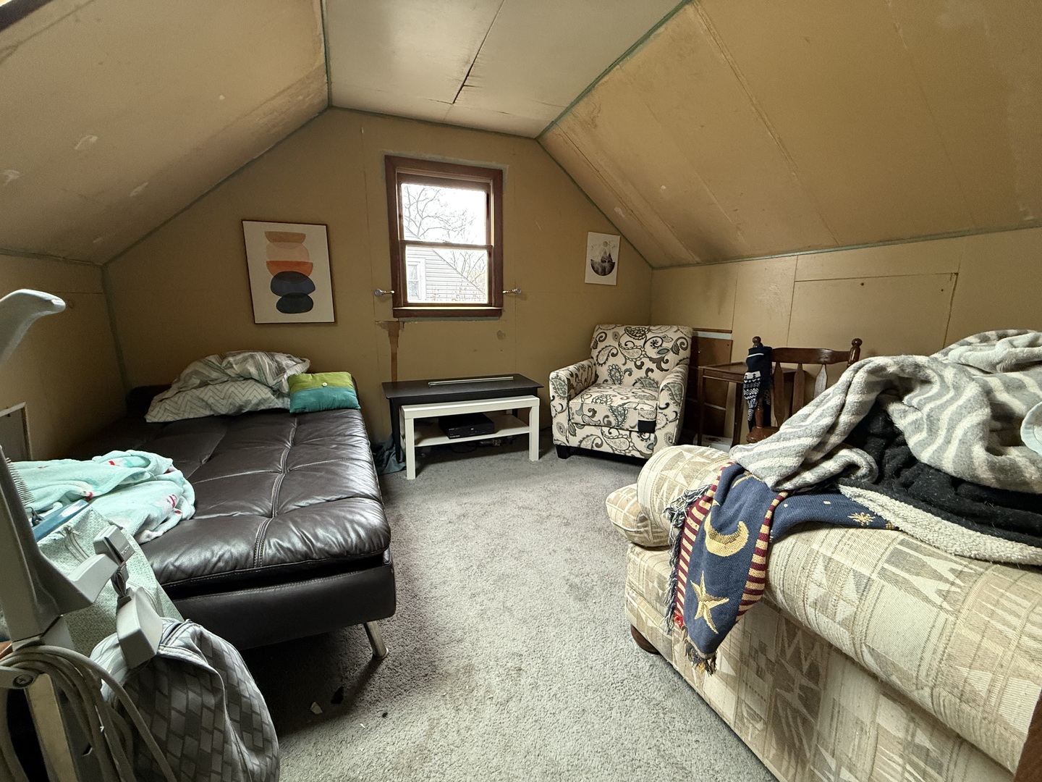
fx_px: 421
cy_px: 391
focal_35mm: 14
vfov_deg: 85.7
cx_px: 521
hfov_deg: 102.1
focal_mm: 2.22
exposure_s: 1/60
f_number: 2.2
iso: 400
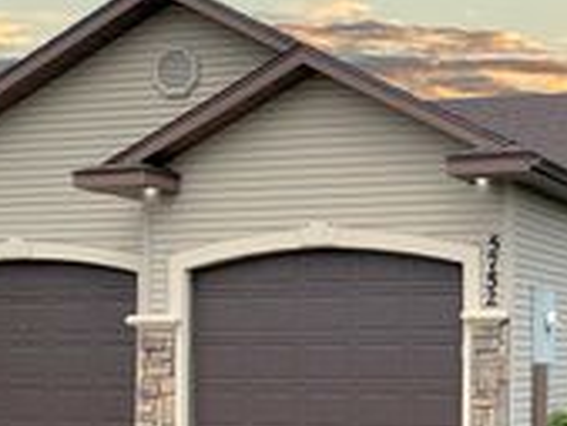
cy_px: 223
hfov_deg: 24.1
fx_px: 1262
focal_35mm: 77
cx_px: 580
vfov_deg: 19.2
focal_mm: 4.25
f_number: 1.8
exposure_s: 1/2200
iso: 25
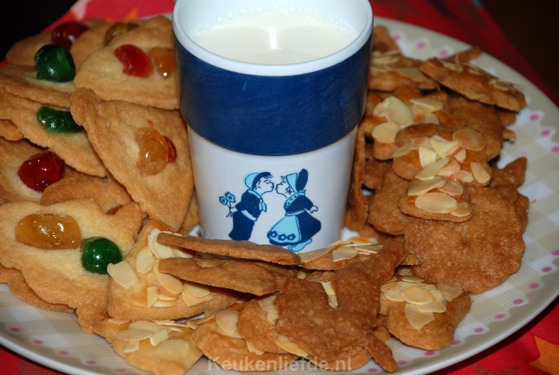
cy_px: 188
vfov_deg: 6.8
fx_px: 3149
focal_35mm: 202
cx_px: 280
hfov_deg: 10.1
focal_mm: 135
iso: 200
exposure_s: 1/60
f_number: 5.6
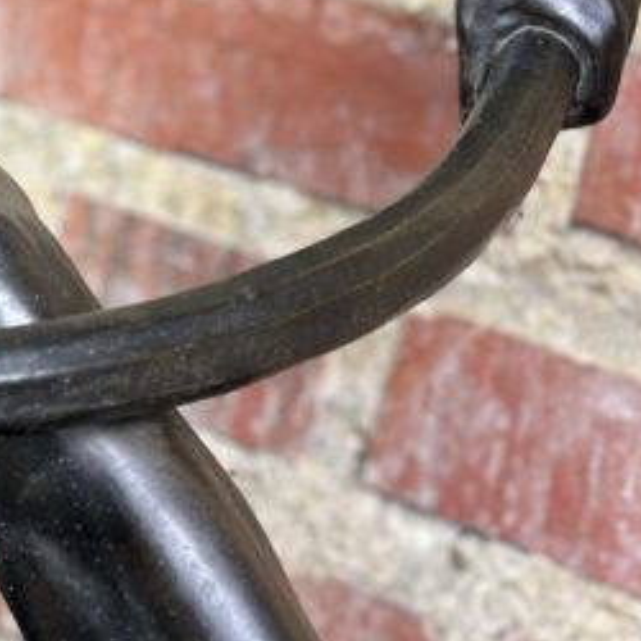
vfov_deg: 10.0
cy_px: 69
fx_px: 3645
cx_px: -197
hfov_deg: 9.9
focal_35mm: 174
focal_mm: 6.86
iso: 100
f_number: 1.78
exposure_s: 1/50
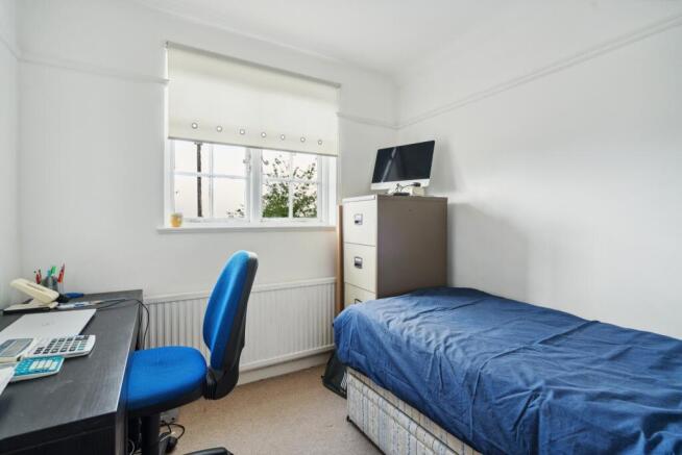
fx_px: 303
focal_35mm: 16
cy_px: 228
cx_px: 341
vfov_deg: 73.8
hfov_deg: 96.7
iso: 640
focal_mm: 16
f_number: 6.3
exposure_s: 1/40
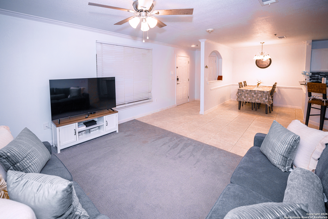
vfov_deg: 77.3
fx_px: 137
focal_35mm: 15
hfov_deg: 100.4
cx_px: 164
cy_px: 110
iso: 200
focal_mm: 15
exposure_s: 1/100
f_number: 2.8
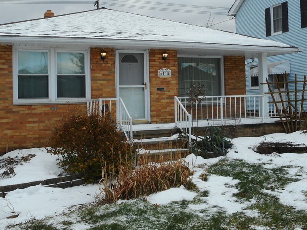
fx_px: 381
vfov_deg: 33.5
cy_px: 91
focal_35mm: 43
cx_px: 128
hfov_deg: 43.7
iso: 80
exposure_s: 1/320
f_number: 4.2
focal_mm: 6
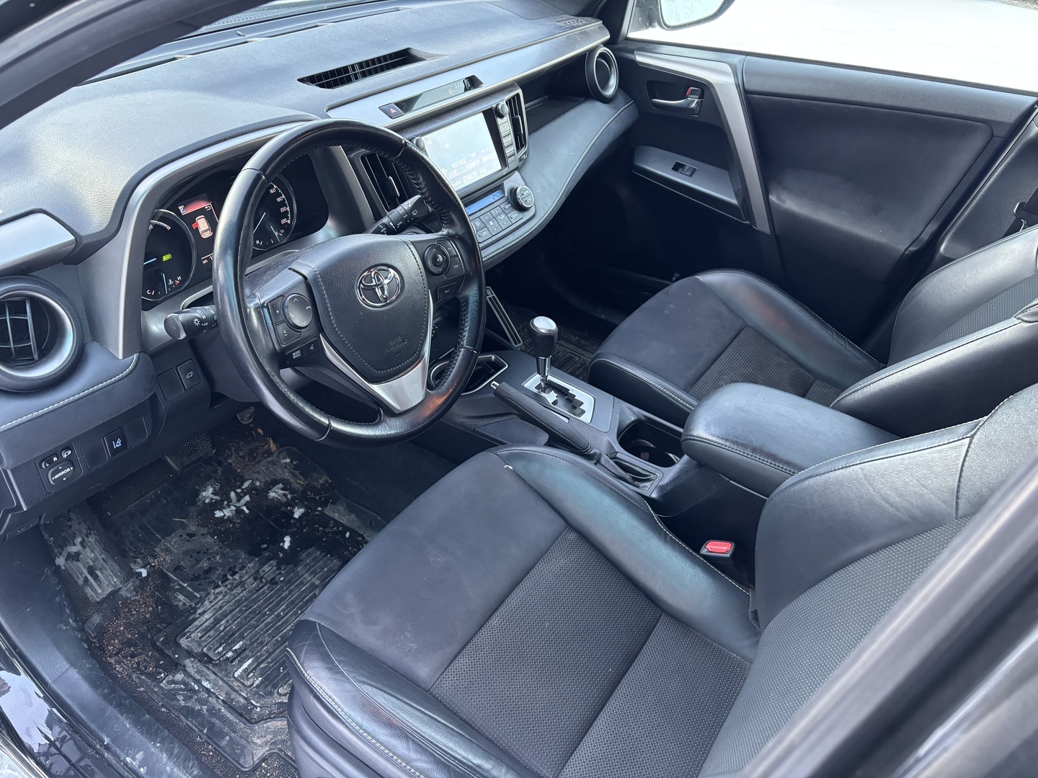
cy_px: 389
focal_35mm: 26
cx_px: 519
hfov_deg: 67.3
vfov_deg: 53.1
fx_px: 780
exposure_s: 1/60
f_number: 1.6
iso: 320
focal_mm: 5.96
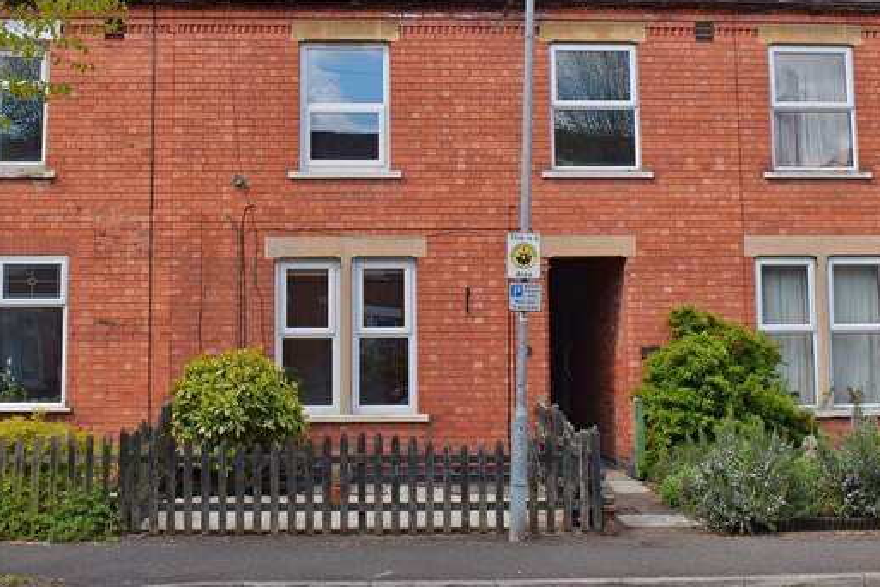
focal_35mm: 45
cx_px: 391
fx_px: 1100
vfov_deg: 29.6
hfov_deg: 43.5
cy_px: 191
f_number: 8
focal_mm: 22
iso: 160
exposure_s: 1/250
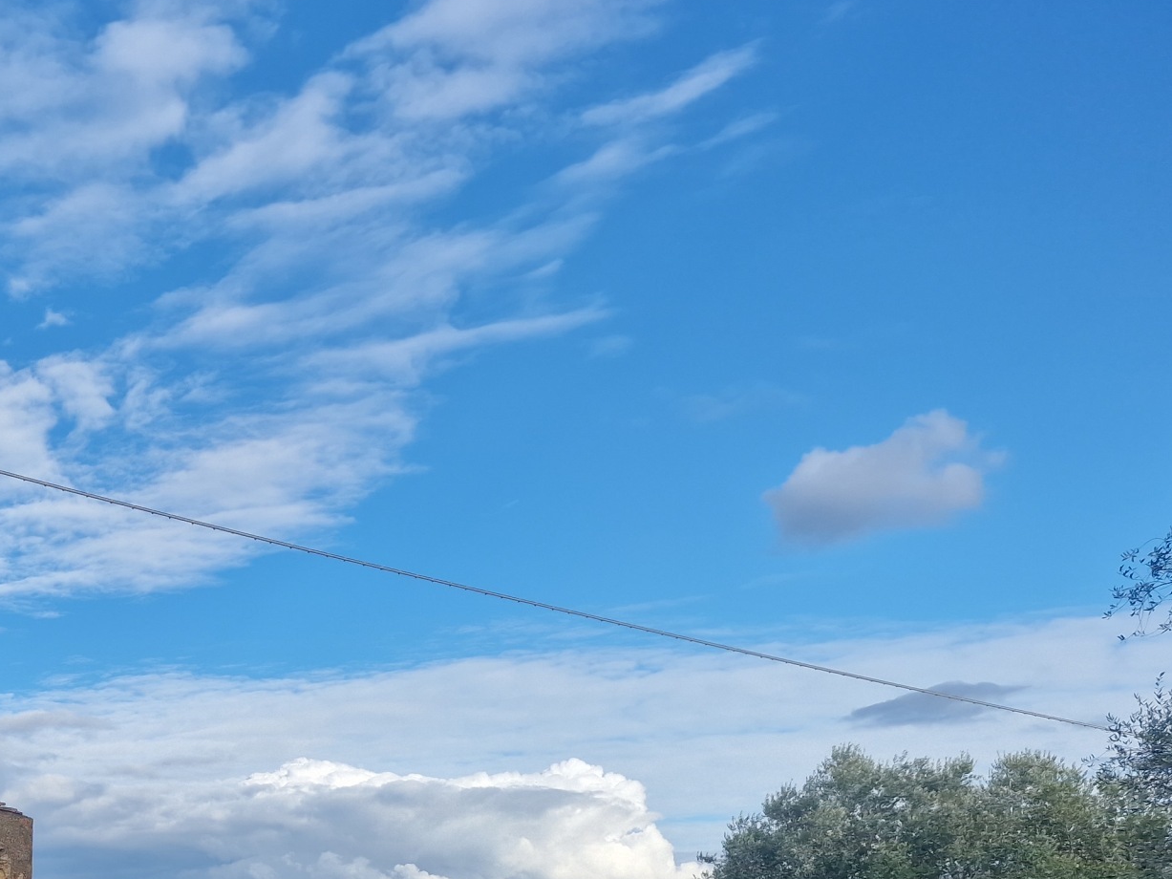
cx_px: 53
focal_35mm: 48
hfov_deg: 36.4
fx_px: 1625
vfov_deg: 28.5
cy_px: 872
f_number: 1.8
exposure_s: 1/1070
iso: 50
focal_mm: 6.4
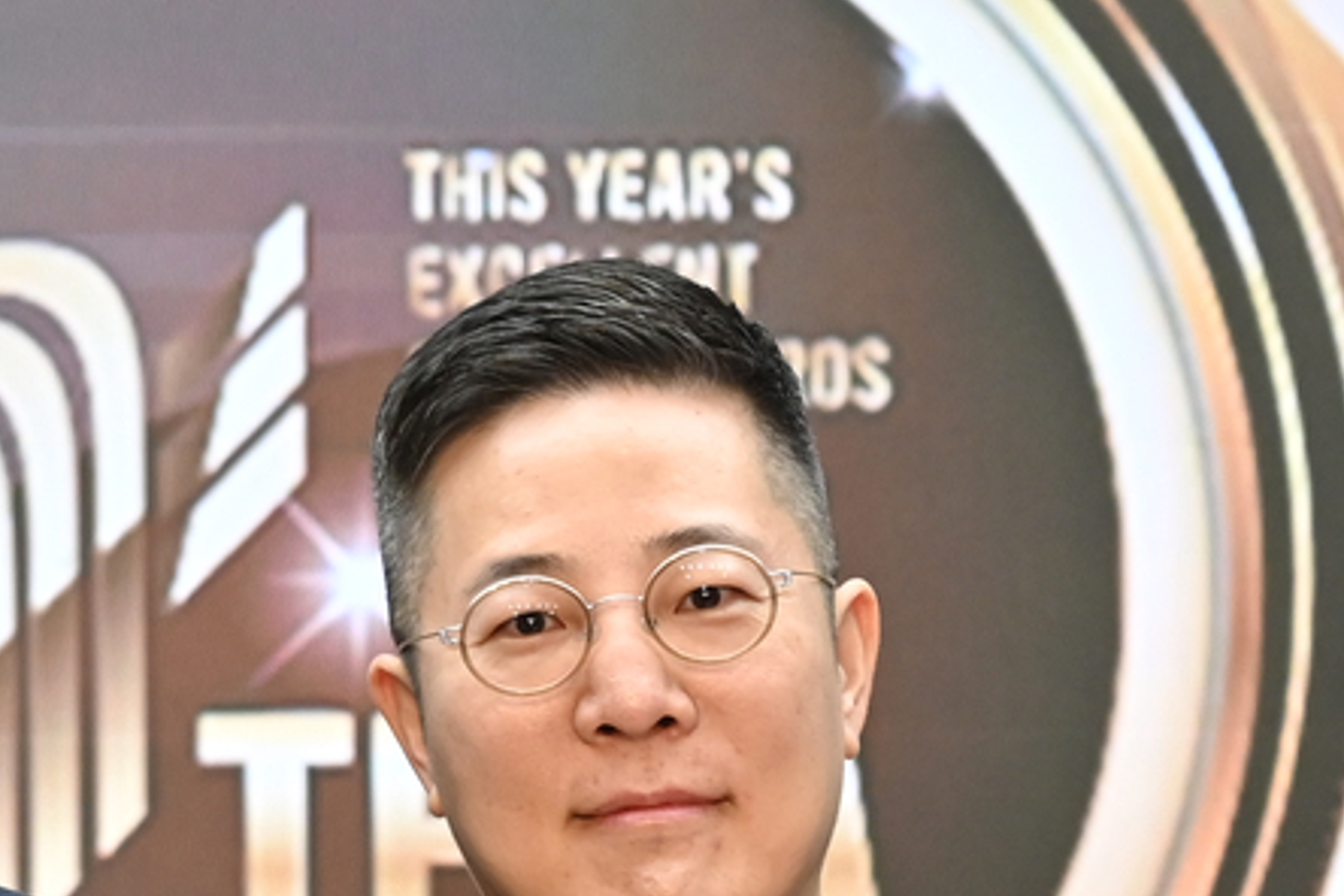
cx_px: 350
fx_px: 19785
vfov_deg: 2.6
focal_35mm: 530
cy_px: 1014
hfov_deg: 3.9
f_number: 4
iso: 1250
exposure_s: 1/125
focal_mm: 115
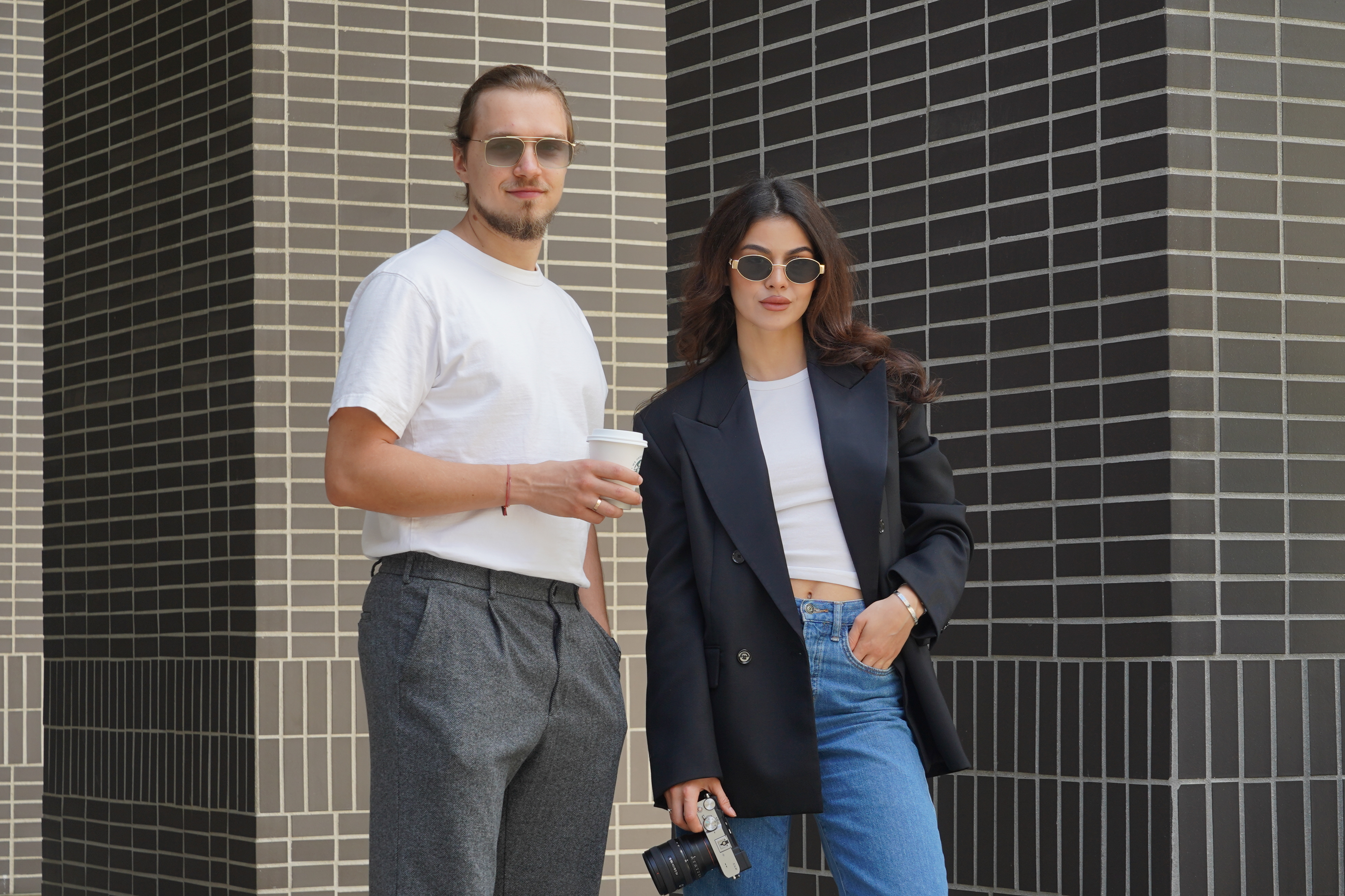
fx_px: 3698
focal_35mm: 99
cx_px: 672
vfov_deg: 13.8
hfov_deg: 20.6
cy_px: 448
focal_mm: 66
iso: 160
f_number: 7.1
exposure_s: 1/100
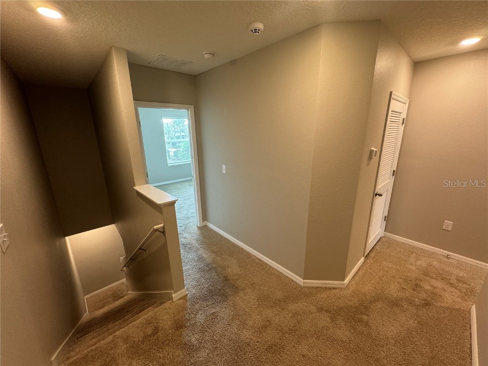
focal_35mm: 14
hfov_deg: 102.1
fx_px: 197
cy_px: 183
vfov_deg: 85.7
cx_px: 244
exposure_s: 1/60
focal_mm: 2.22
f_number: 2.2
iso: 200
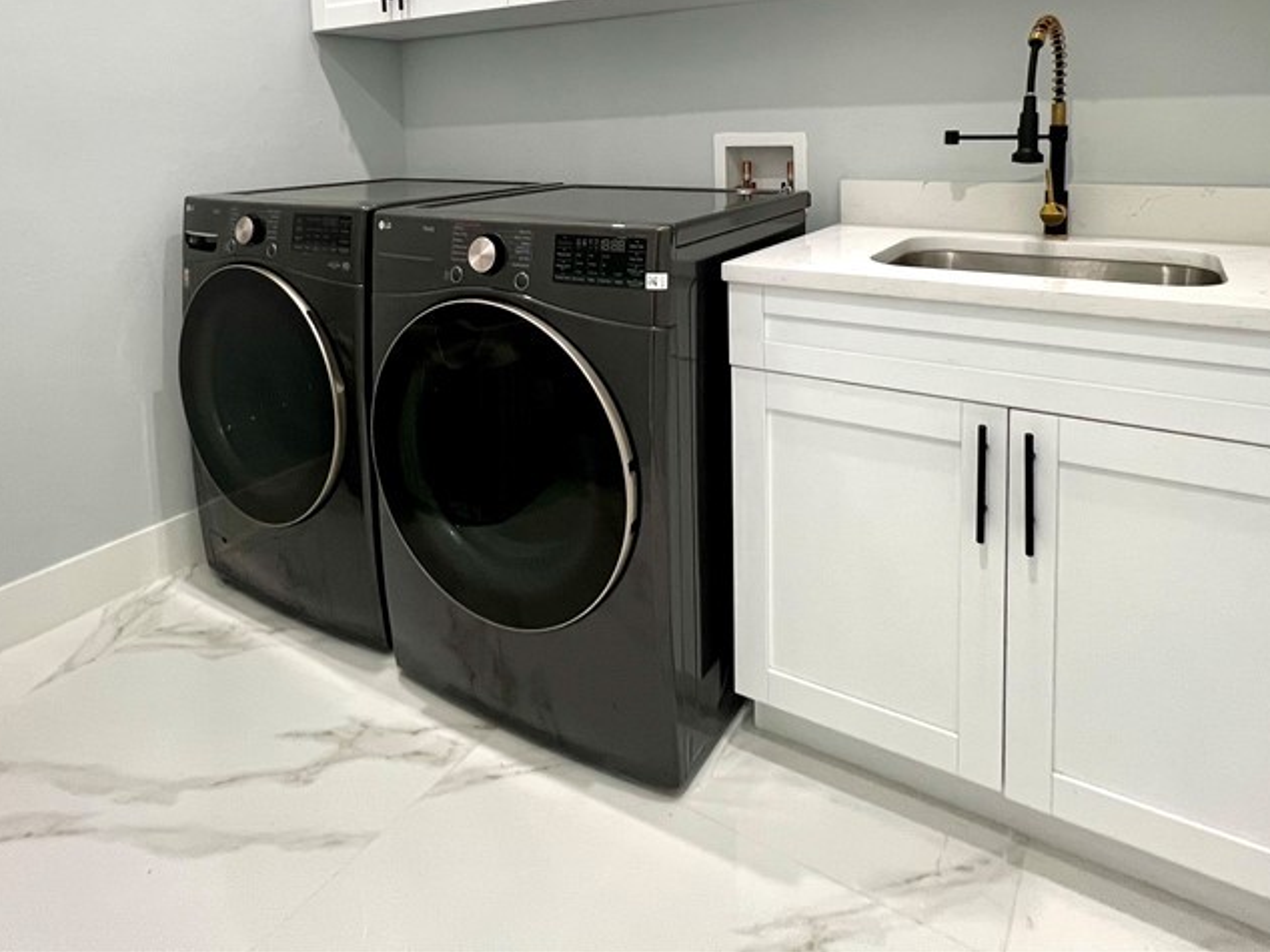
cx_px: 659
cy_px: 184
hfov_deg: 79.0
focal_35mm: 21
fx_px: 770
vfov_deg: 58.3
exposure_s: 1/60
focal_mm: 1.57
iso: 200
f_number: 1.8
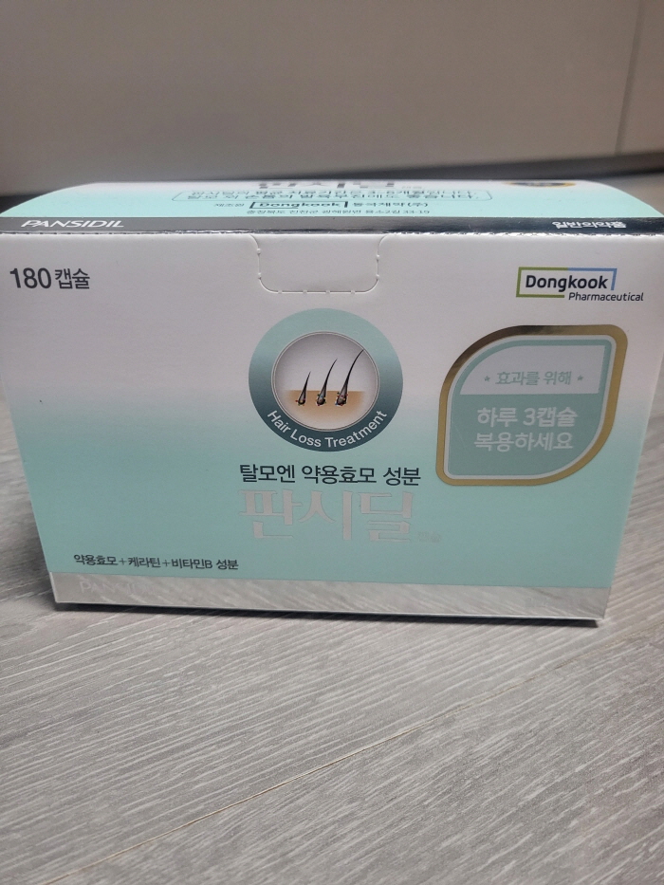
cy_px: 442
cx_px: 332
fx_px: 665
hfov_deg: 53.1
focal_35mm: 26
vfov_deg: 67.3
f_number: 1.8
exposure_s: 1/60
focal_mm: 4.25
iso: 200
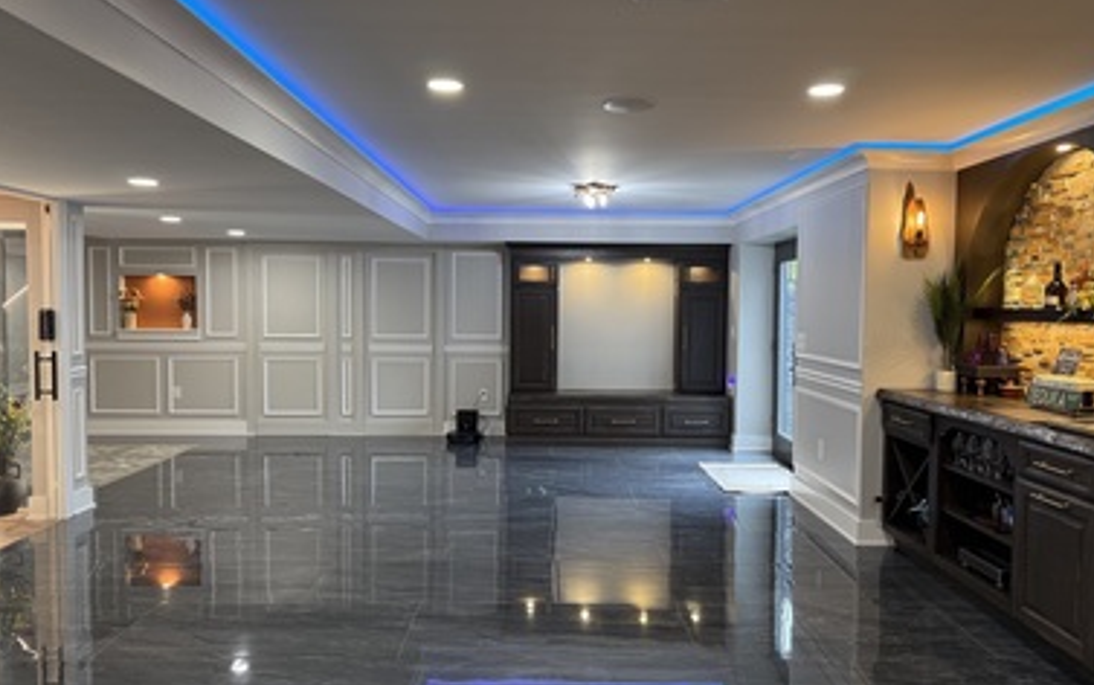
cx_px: 566
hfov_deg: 68.3
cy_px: 340
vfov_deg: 46.1
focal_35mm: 27
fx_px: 805
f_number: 1.78
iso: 125
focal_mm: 6.76
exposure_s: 1/60
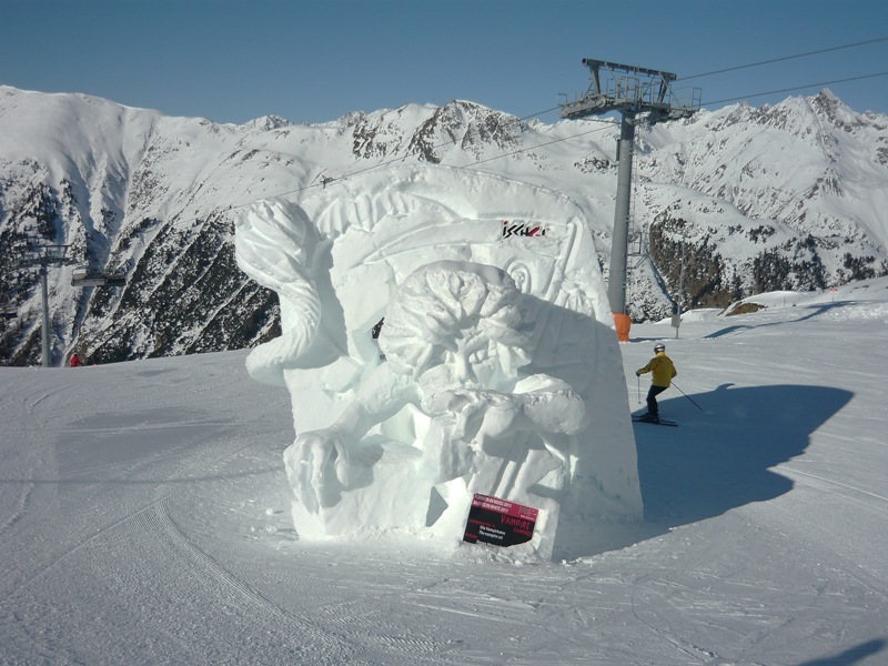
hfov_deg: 51.4
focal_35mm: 36
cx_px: 444
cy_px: 333
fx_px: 924
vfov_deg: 39.7
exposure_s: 1/500
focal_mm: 6
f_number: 8
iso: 100
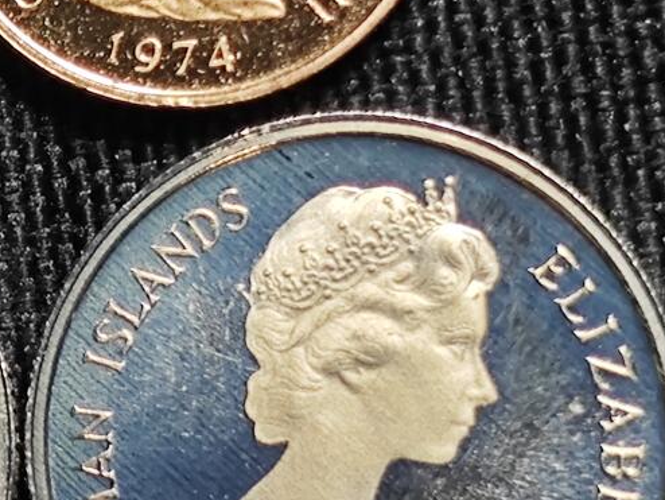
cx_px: -70
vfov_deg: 6.7
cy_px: 194
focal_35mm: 221
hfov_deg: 8.9
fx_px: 4248
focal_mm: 5.84
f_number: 1.6
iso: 100
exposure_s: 1/100
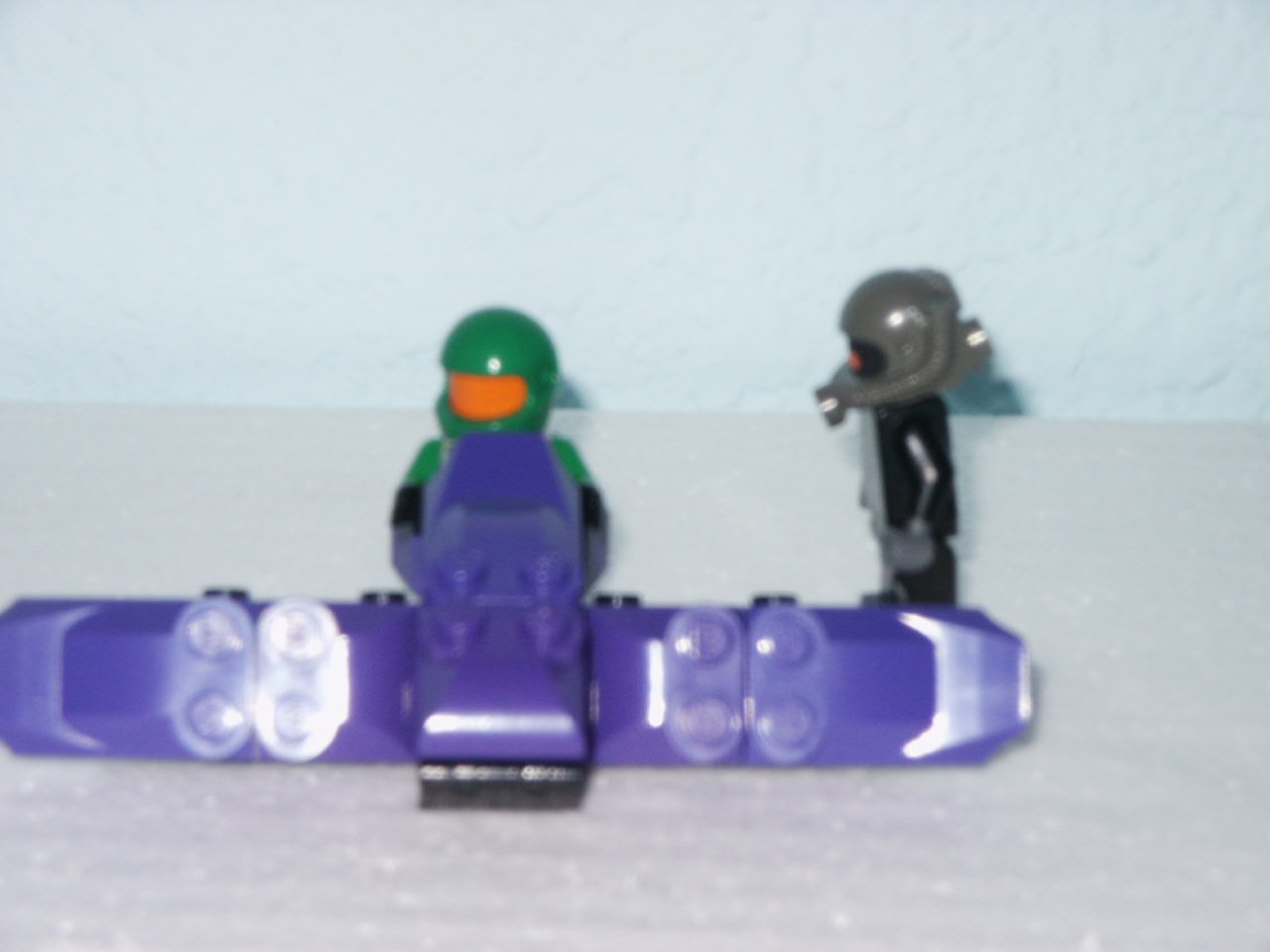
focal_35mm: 139
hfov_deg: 14.2
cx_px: 635
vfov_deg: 10.7
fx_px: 5100
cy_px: 476
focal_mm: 28.23
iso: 200
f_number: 8
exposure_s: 1/125
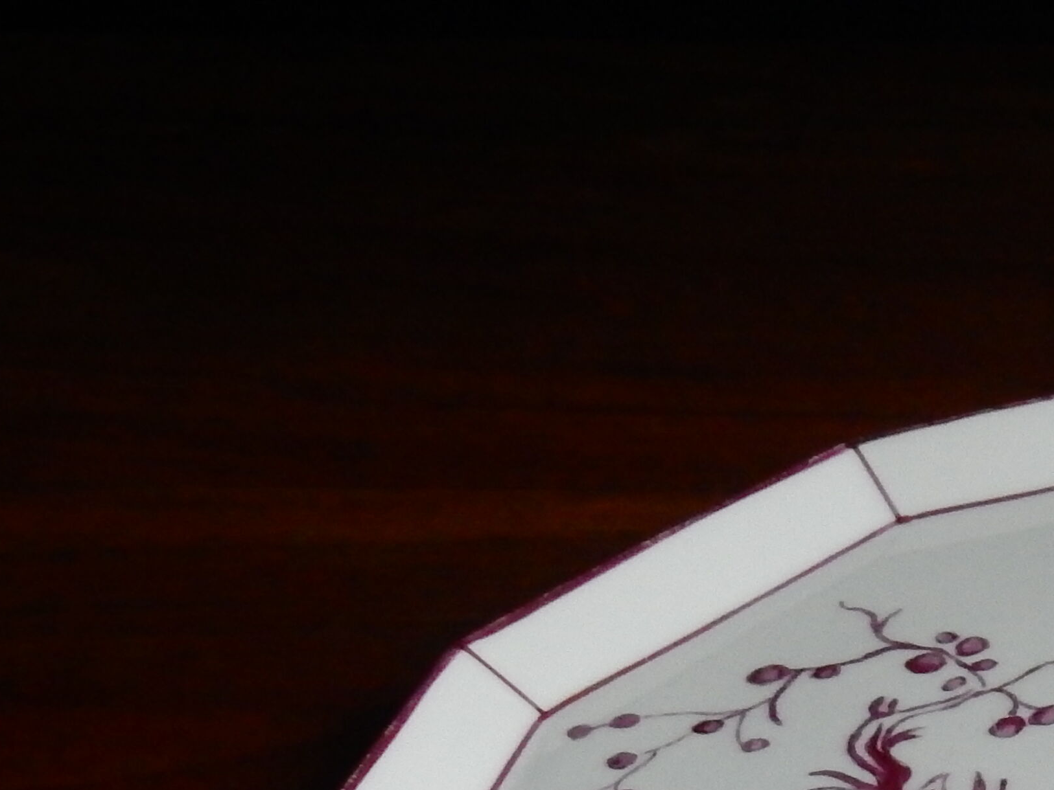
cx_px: 1453
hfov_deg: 20.5
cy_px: 1067
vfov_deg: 16.3
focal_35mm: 85
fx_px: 2588
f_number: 4
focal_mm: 5.4
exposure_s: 1/50
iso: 640
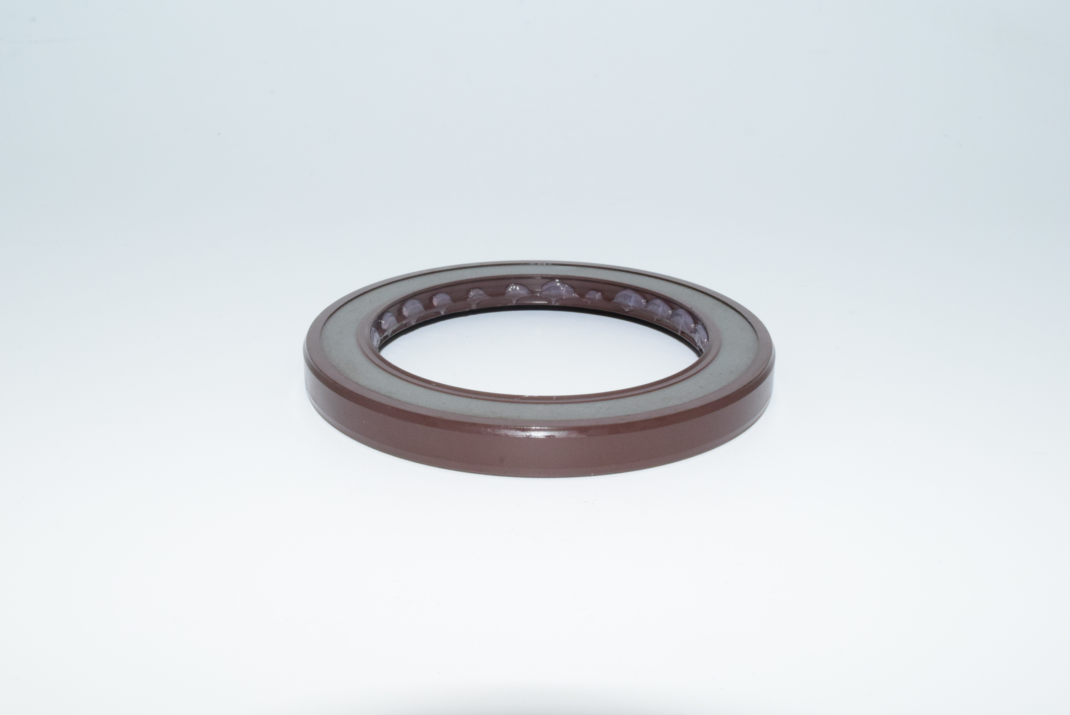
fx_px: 1294
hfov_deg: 44.9
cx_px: 535
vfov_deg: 30.9
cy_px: 358
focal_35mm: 44
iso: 1600
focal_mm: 29
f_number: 29
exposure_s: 1/60
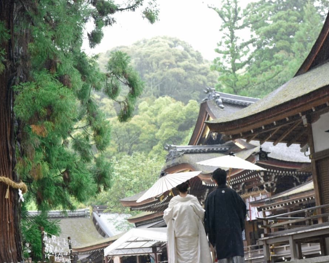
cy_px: 132
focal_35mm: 79
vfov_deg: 19.4
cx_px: 153
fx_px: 769
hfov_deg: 24.1
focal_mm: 70
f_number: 5.6
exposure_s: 1/250
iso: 4000
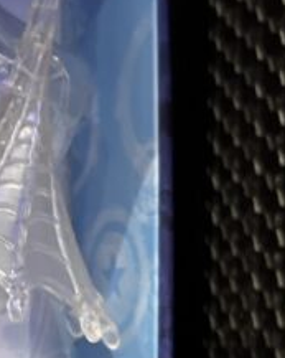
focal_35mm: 120
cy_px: 322
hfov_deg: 11.9
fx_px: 1268
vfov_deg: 15.9
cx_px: -219
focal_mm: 5.96
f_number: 1.6
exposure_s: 1/40
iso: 500
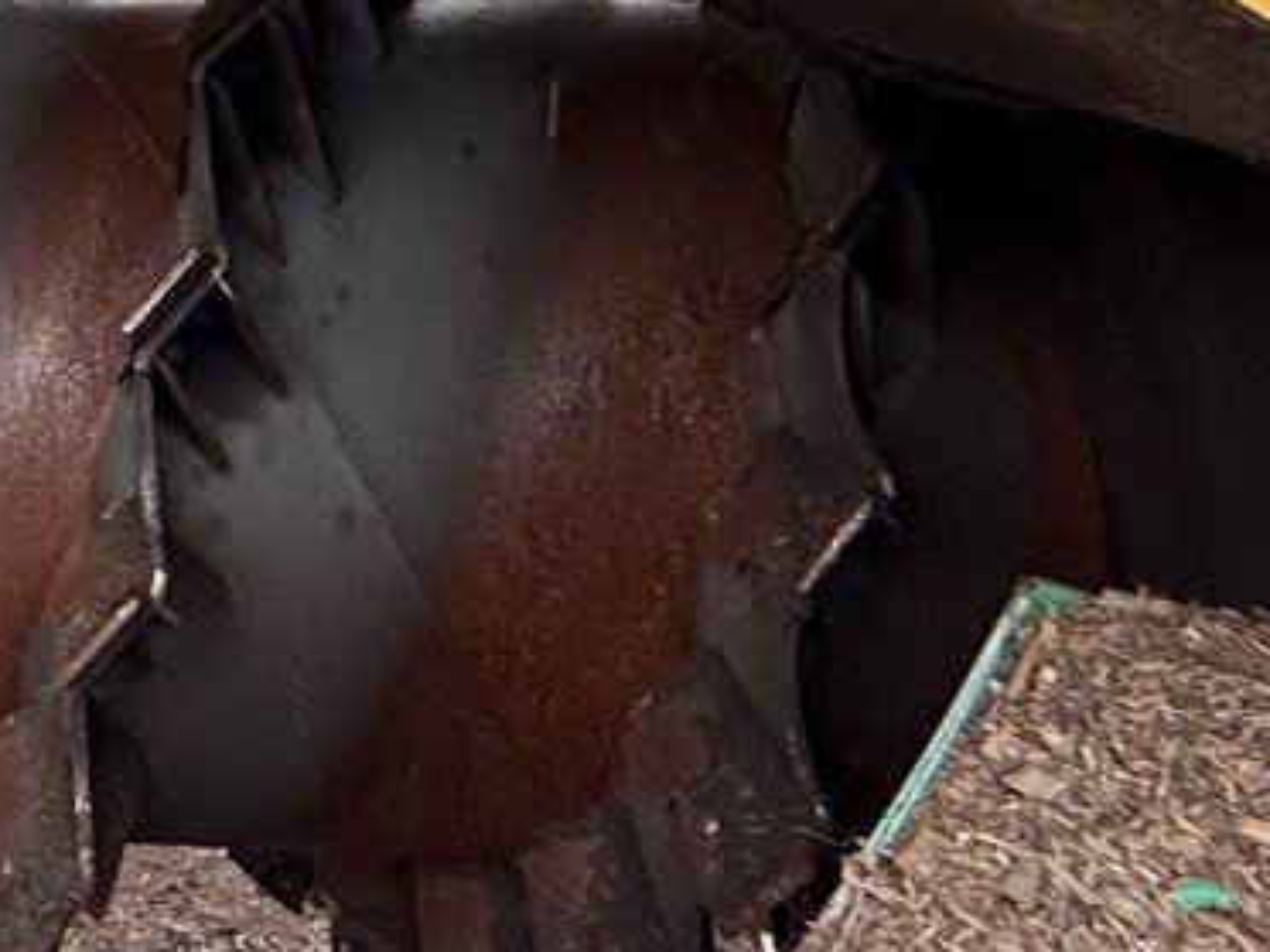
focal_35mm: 57
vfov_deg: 19.9
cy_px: -684
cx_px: -271
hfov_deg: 29.0
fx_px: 2091
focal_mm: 2.22
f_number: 2.2
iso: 50
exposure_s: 1/203
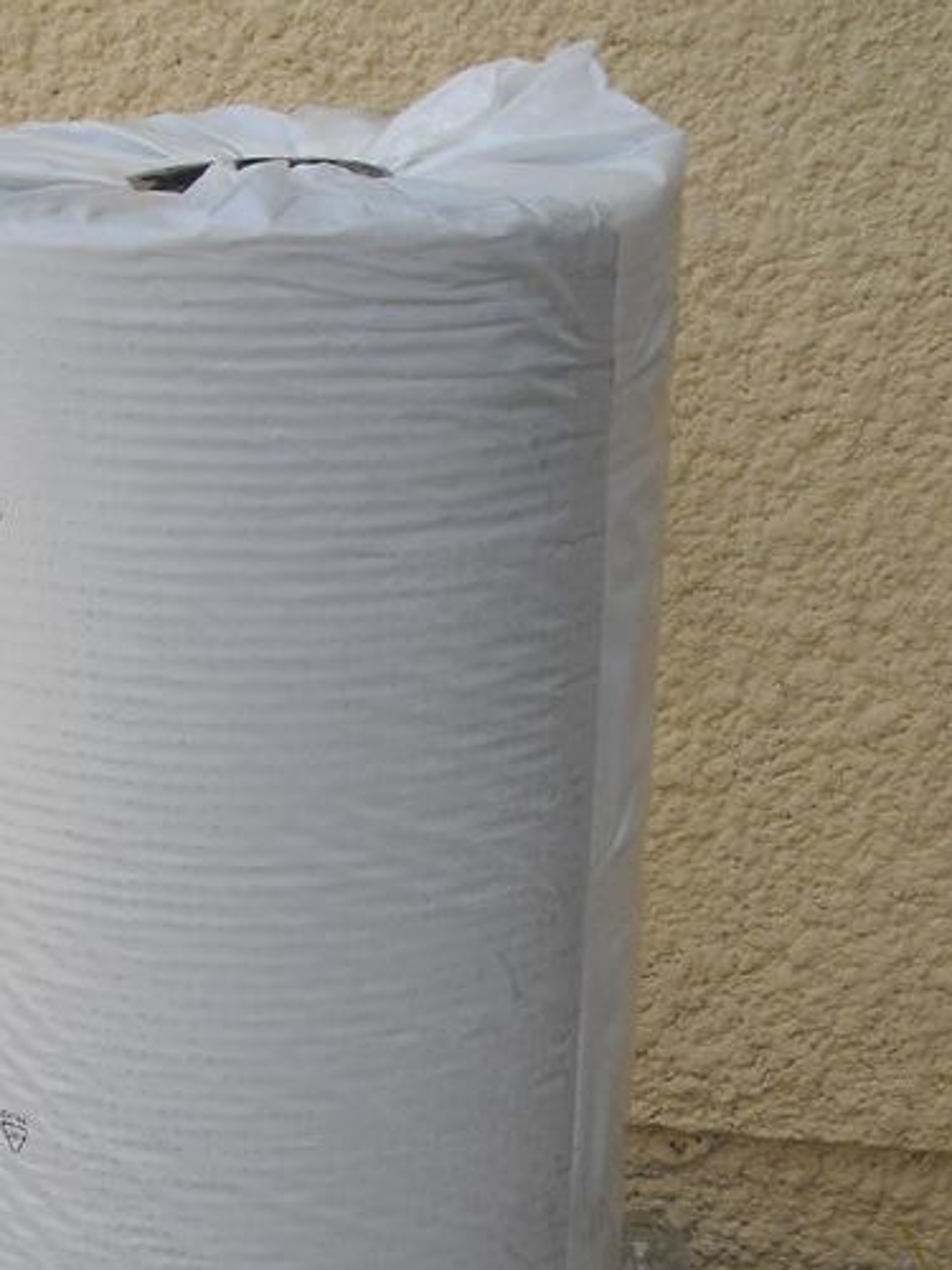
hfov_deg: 20.9
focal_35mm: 70
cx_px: 302
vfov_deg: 26.8
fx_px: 2567
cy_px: 1161
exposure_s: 1/250
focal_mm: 5.7
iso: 91
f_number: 5.6
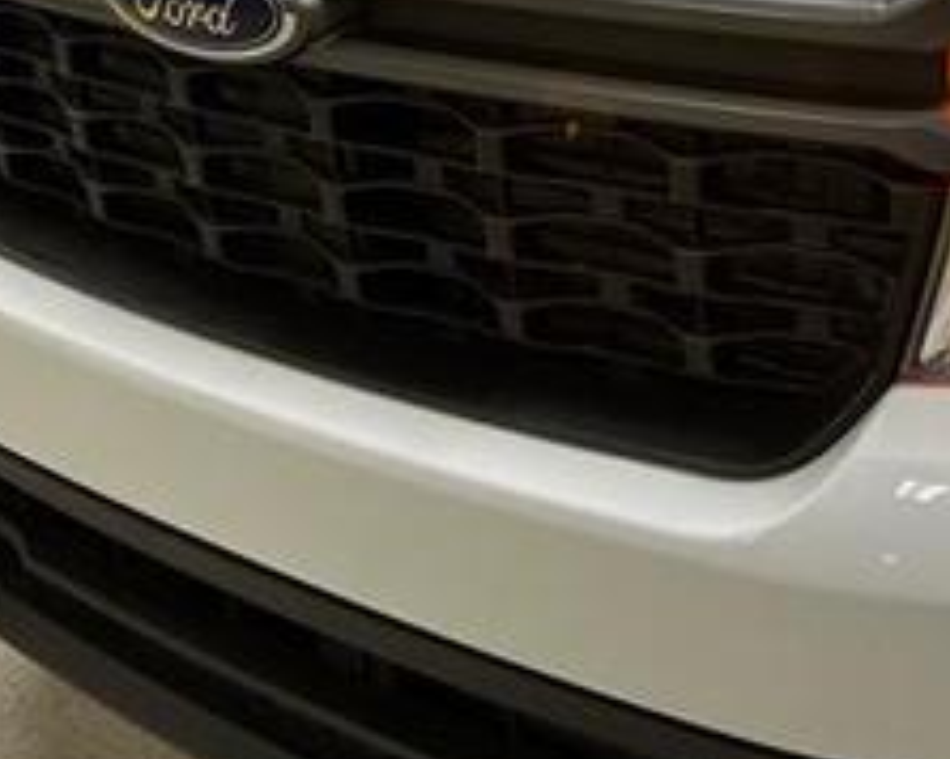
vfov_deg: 27.4
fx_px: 1489
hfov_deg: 33.0
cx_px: 907
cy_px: 60
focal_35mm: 53
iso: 160
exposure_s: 1/60
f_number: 1.78
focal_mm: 6.86
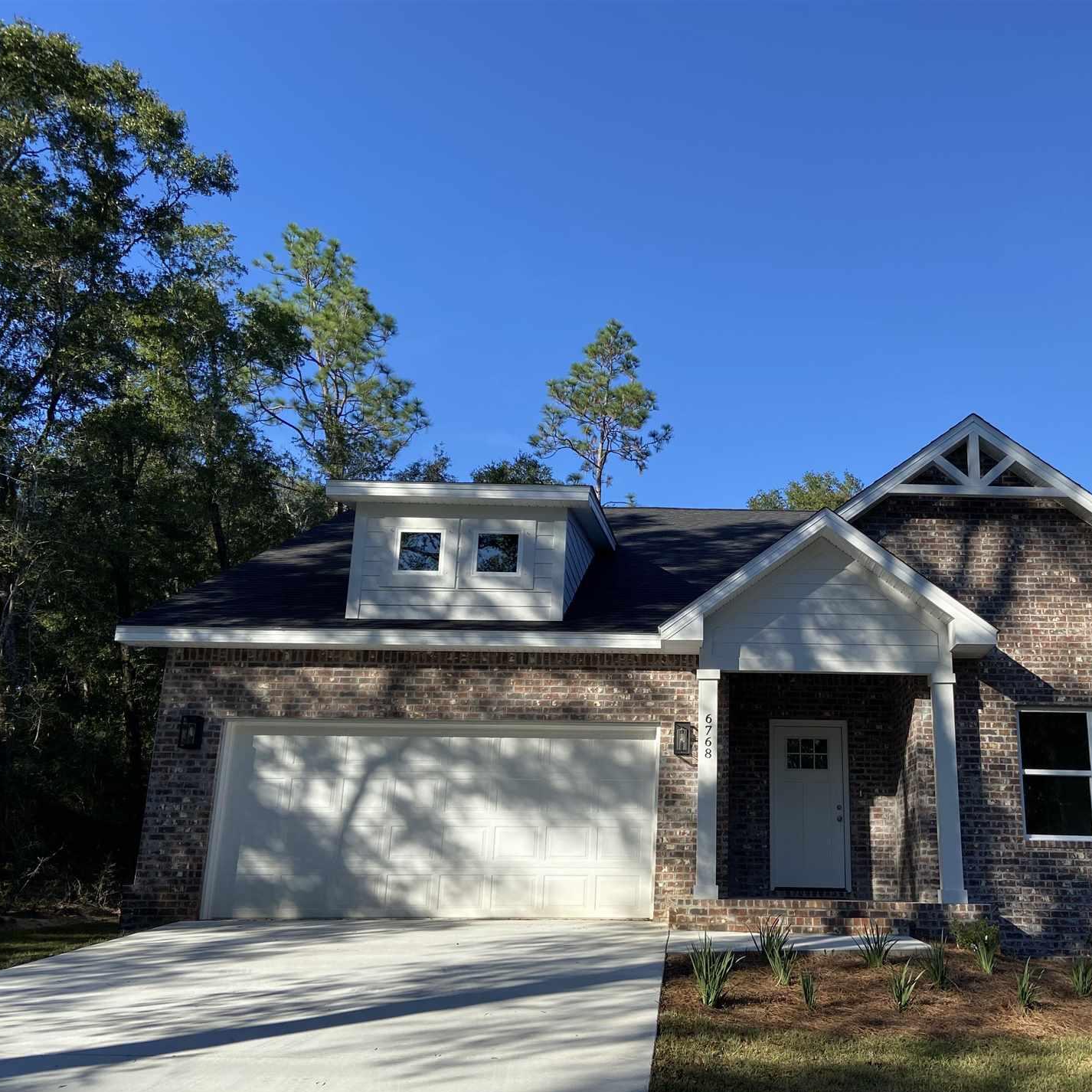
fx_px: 1178
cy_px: 587
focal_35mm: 33
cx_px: 698
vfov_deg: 49.7
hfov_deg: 49.1
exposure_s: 1/1653
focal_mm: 4.25
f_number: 1.8
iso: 32
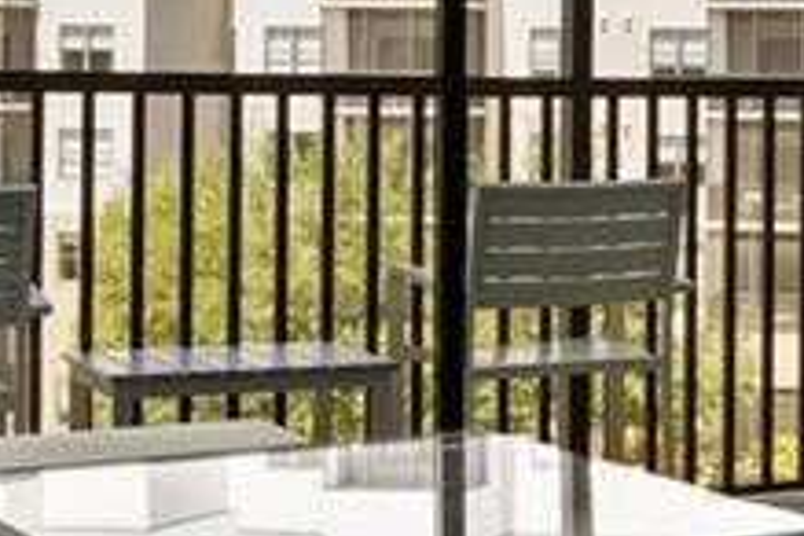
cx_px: 1454
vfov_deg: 11.7
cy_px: 88
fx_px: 2613
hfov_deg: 15.1
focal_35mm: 117
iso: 1000
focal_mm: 16
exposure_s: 1/25
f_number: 5.6
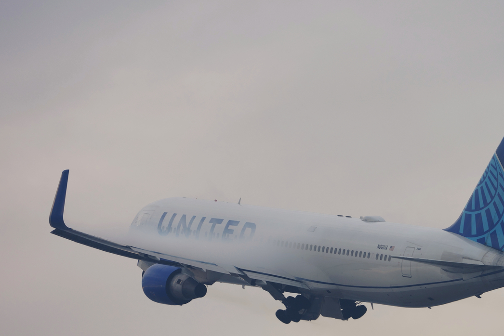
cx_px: 338
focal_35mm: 706
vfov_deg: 1.9
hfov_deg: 2.9
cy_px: 202
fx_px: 9886
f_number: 6.3
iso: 100
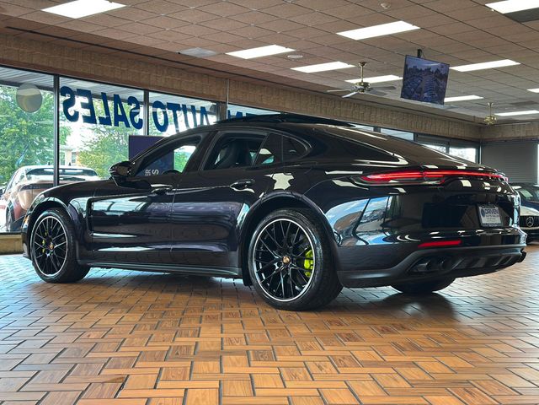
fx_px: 747
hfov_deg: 39.7
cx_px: 270
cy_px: 202
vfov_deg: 30.3
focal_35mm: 48
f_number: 1.78
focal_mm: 6.86
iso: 80
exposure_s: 1/120
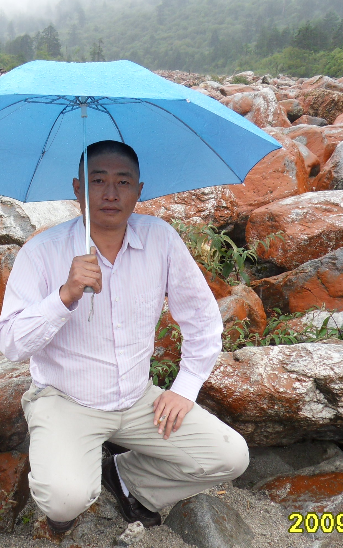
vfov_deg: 47.1
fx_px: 628
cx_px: 101
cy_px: 248
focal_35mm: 42
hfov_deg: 30.2
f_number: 3.3
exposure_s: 1/60
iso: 80
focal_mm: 4.2
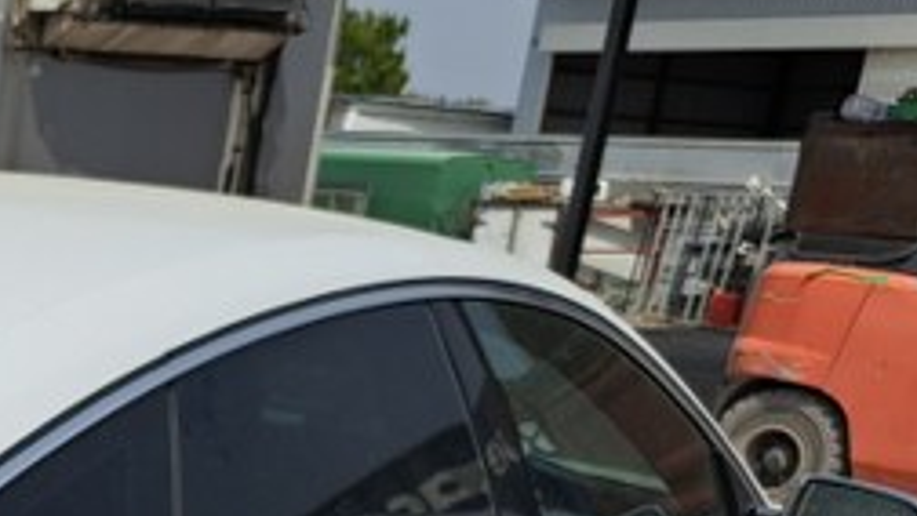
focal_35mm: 83
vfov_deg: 13.3
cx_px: -509
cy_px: 894
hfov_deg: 21.1
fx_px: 2019
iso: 50
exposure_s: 1/1883
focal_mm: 5.23
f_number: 1.8
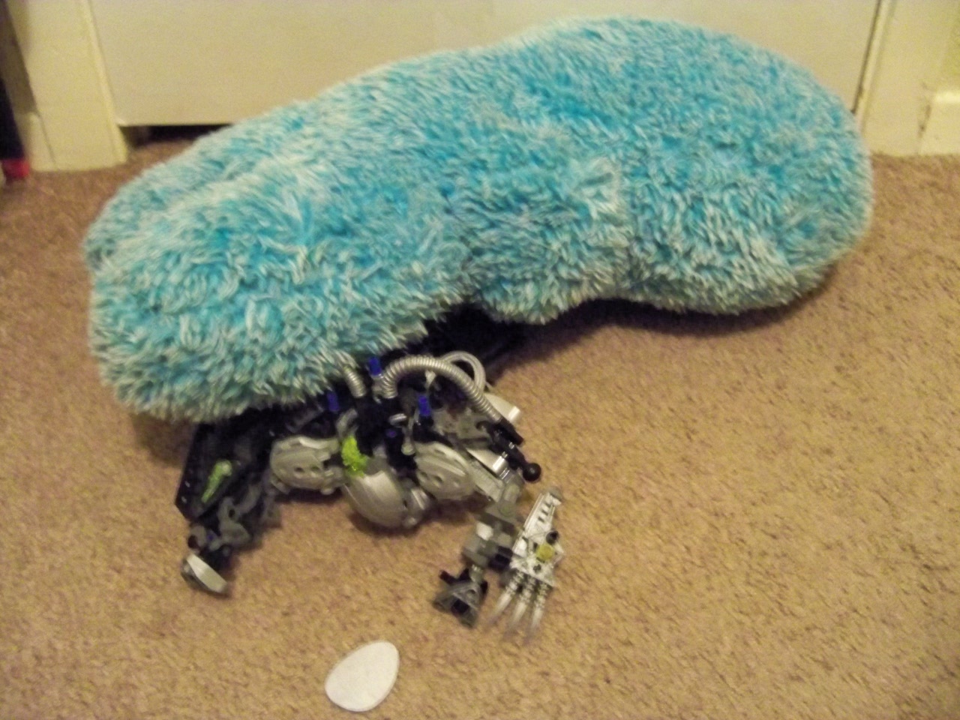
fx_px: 971
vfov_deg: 40.7
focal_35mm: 35
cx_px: 480
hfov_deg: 52.6
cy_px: 360
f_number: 3.5
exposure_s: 1/8
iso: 1250
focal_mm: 6.2
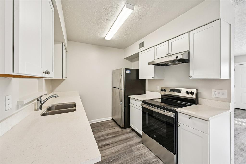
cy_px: 82
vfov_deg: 81.1
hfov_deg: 104.3
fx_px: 96
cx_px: 123
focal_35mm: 14
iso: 800
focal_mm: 14
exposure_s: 1/13
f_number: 8
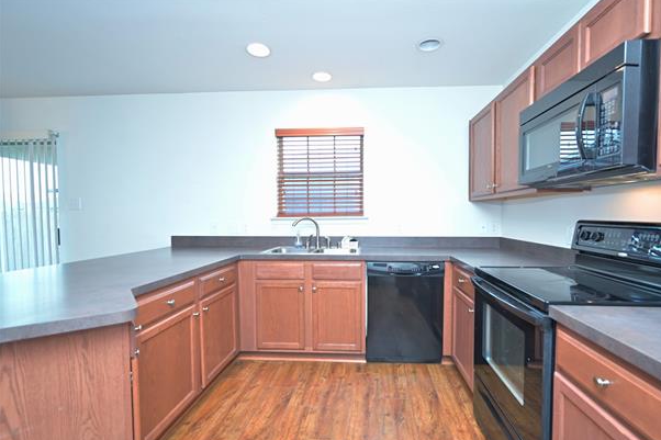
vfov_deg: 70.4
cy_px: 229
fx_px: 312
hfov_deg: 93.2
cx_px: 350
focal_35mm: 17
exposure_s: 1/15
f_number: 4
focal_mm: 16
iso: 250
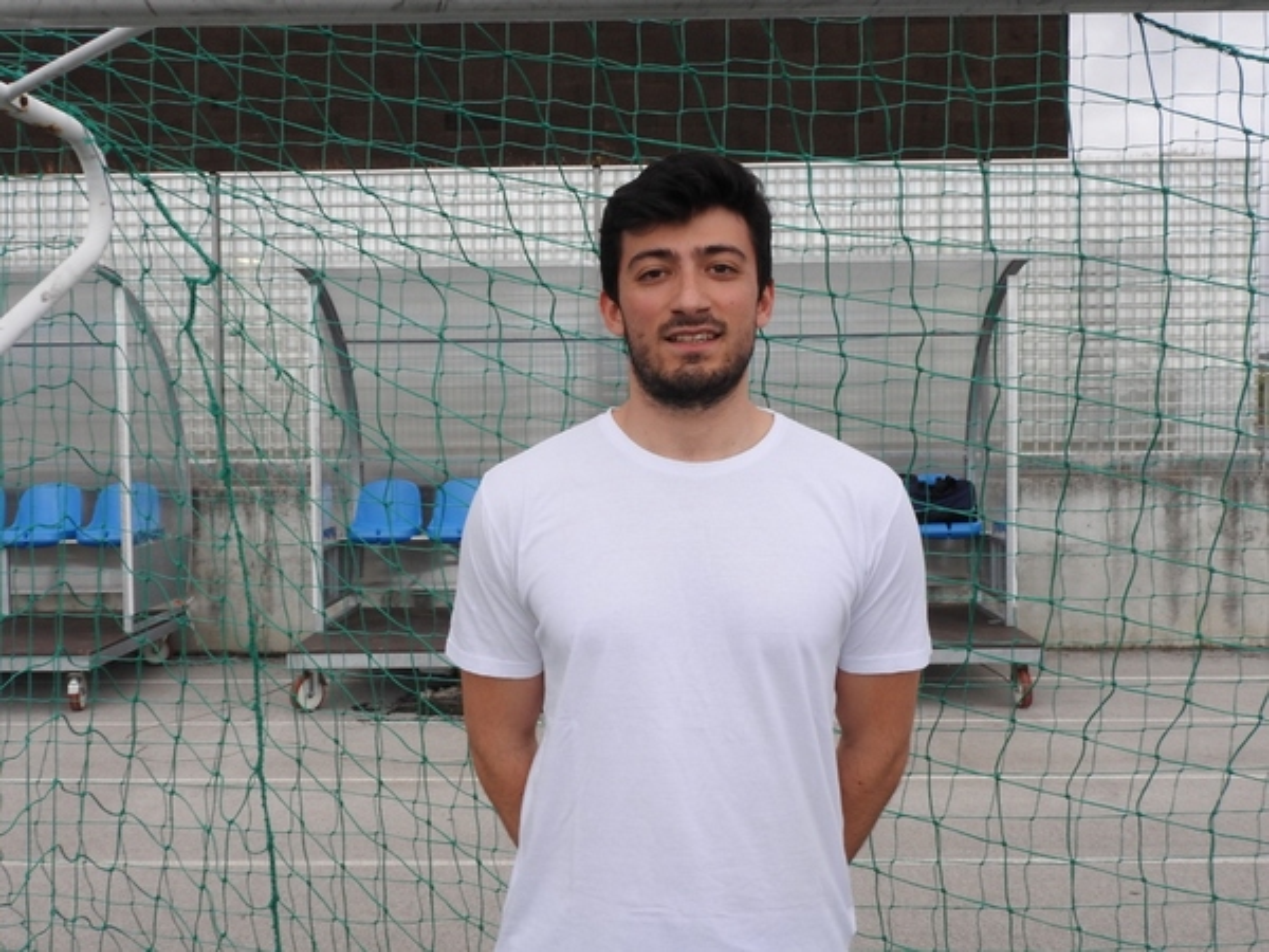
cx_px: 634
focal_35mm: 35
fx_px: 1283
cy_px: 476
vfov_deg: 40.7
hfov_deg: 52.6
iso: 180
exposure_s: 1/30
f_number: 7.6
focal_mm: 6.3
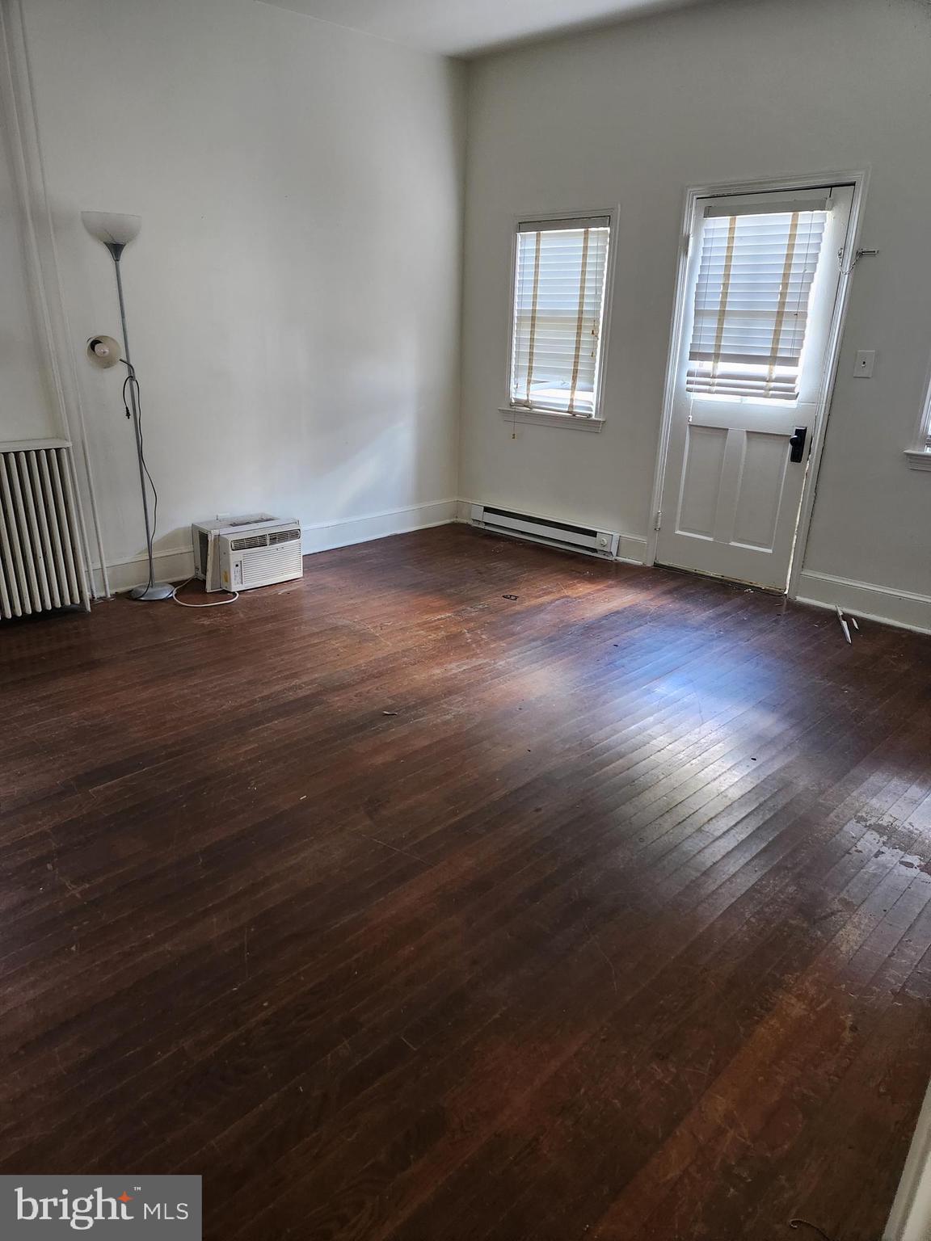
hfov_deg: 58.9
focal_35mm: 23
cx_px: 466
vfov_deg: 73.9
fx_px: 825
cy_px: 620
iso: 640
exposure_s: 1/40
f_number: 1.8
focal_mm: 5.4
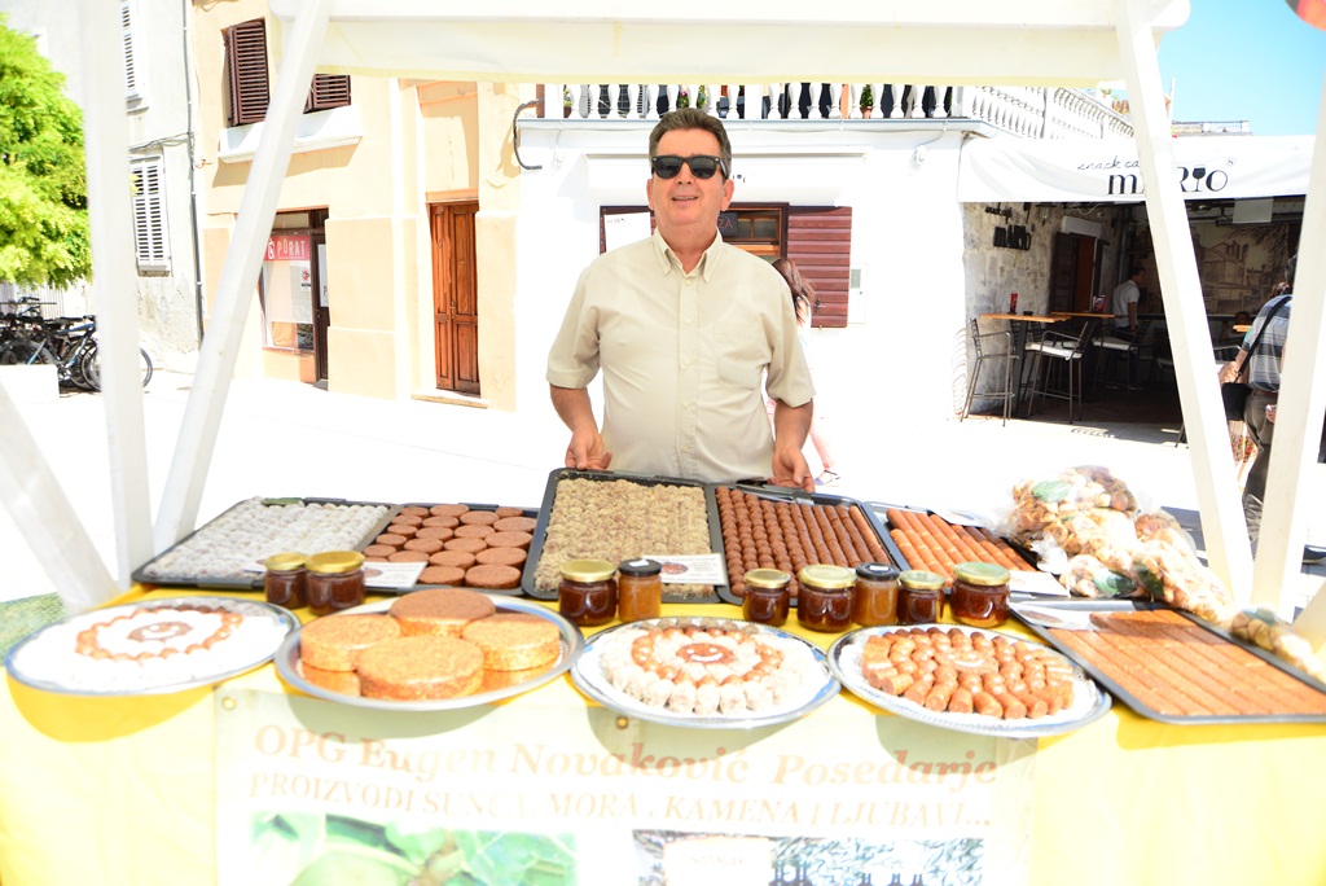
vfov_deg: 53.2
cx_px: 663
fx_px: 884
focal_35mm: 24
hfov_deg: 73.7
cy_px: 443
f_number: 5.6
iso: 640
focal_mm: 24
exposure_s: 1/1250
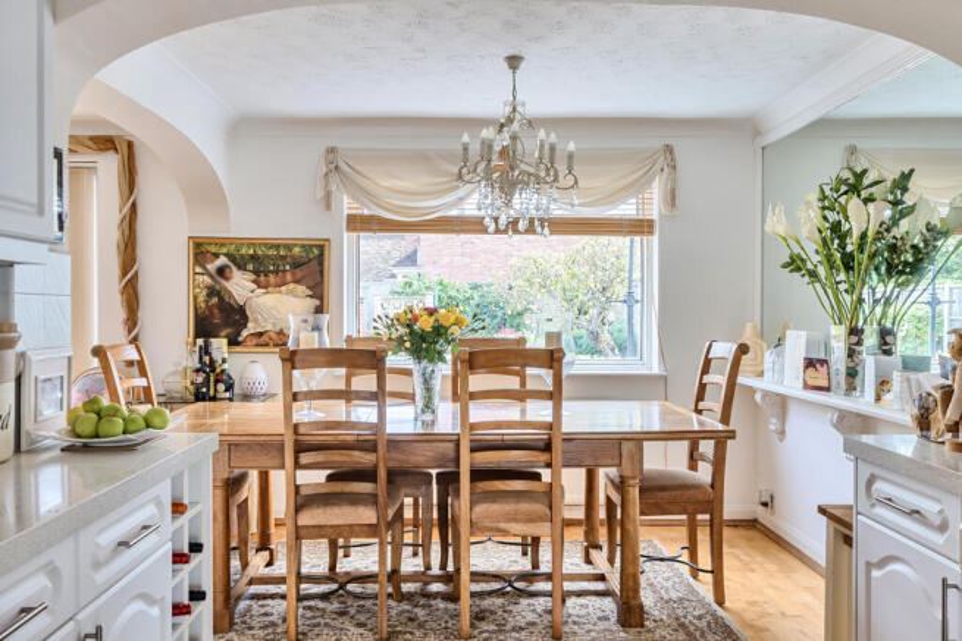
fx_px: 802
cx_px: 481
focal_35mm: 30
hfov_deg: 61.9
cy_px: 320
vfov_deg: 43.6
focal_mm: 20
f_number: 8
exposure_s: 1/1.67
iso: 100
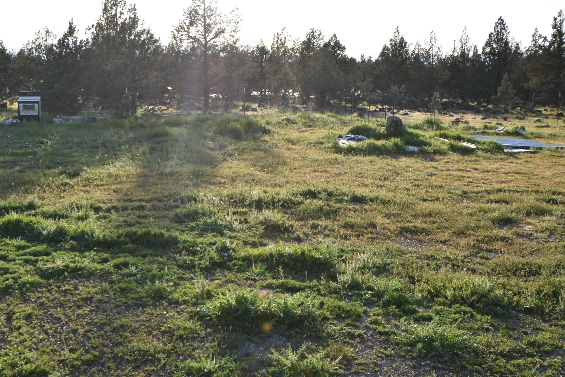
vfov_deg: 27.0
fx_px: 785
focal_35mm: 50
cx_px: 253
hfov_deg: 39.6
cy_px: 179
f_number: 6.3
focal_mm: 24
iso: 200
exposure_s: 1/250
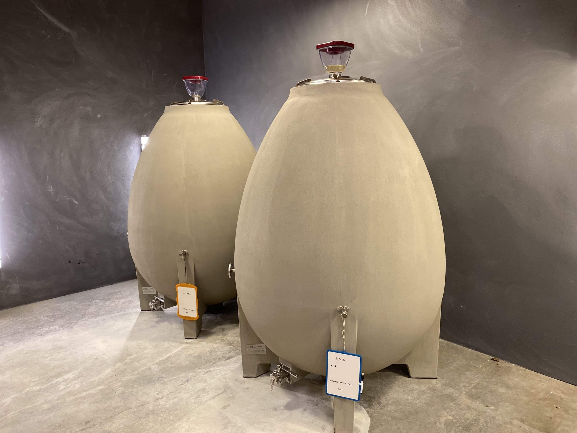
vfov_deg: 53.1
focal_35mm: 26
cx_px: 288
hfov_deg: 67.3
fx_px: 433
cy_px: 216
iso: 160
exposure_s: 1/50
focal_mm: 4.25
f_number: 1.8
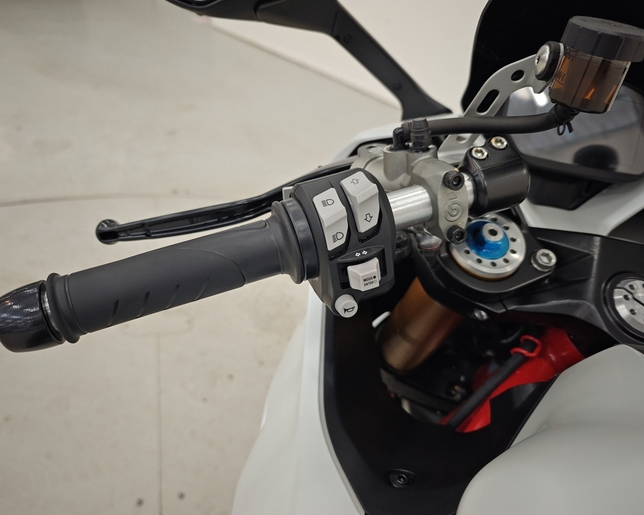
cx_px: 310
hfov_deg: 68.1
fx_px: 476
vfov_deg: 56.8
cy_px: 258
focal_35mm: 25
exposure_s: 1/50
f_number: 1.6
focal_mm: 6.06
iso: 80
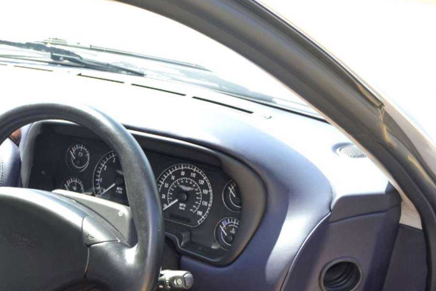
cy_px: 286
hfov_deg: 31.6
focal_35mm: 59
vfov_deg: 22.2
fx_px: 714
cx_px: 8
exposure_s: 1/60
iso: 200
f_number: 7.1
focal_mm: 18
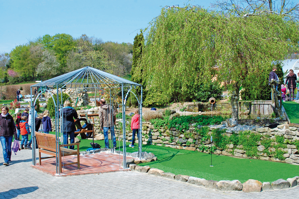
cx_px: 150
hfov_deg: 49.6
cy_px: 100
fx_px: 324
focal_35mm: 39
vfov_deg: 34.1
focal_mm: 26
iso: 200
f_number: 8
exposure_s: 1/250
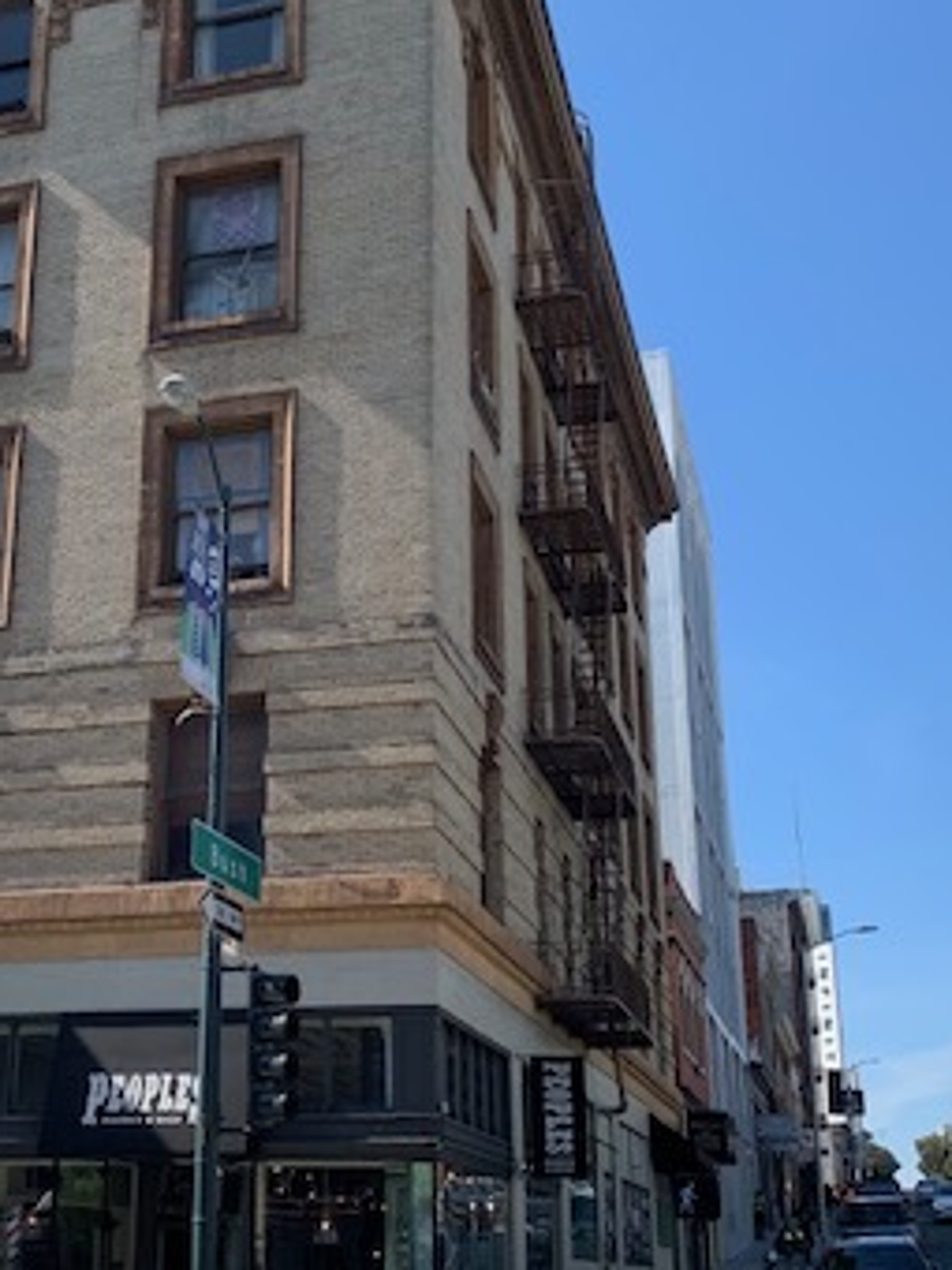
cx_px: 276
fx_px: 1797
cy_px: 650
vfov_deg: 38.9
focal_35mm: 49
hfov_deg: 29.4
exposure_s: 1/1406
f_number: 1.8
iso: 25
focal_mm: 4.25
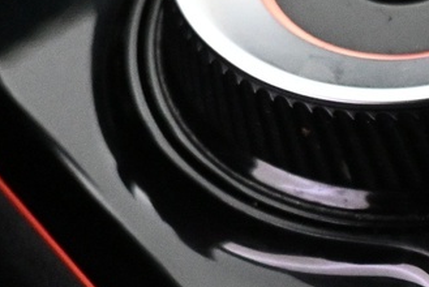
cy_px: 333
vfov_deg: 11.4
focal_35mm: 118
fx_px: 1407
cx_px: 777
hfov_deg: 15.0
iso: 4000
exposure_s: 1/60
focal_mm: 16
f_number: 3.5
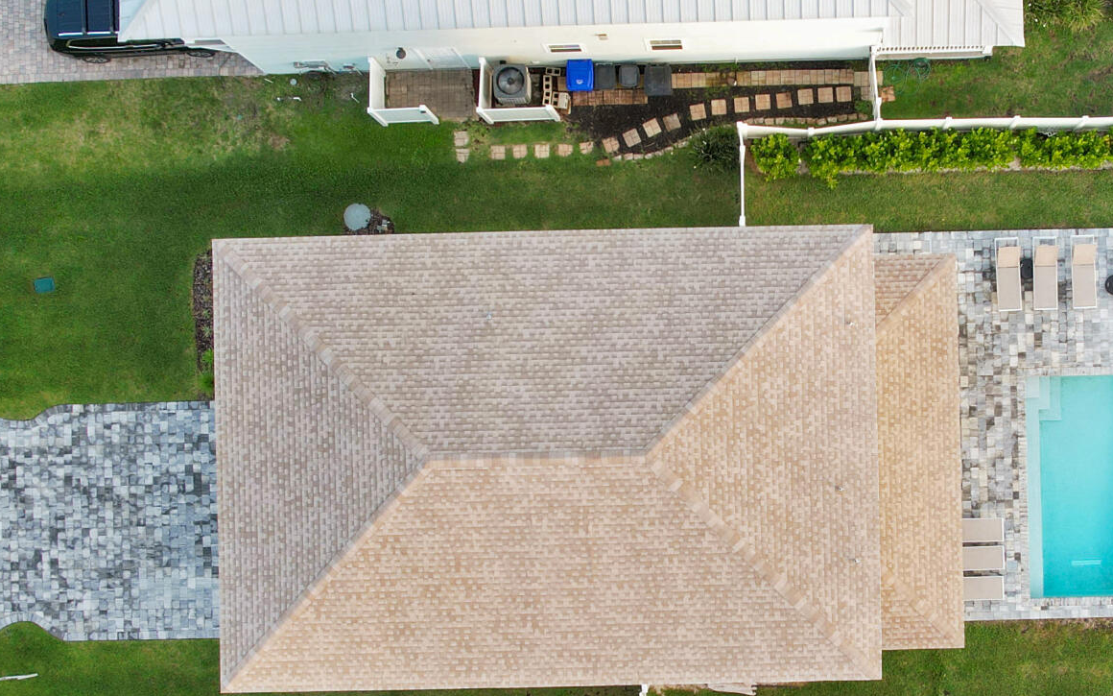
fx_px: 1759
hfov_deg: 34.7
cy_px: 437
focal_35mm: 58
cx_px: 767
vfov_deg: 22.3
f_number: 2.8
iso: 100
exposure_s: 1/60
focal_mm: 8.38
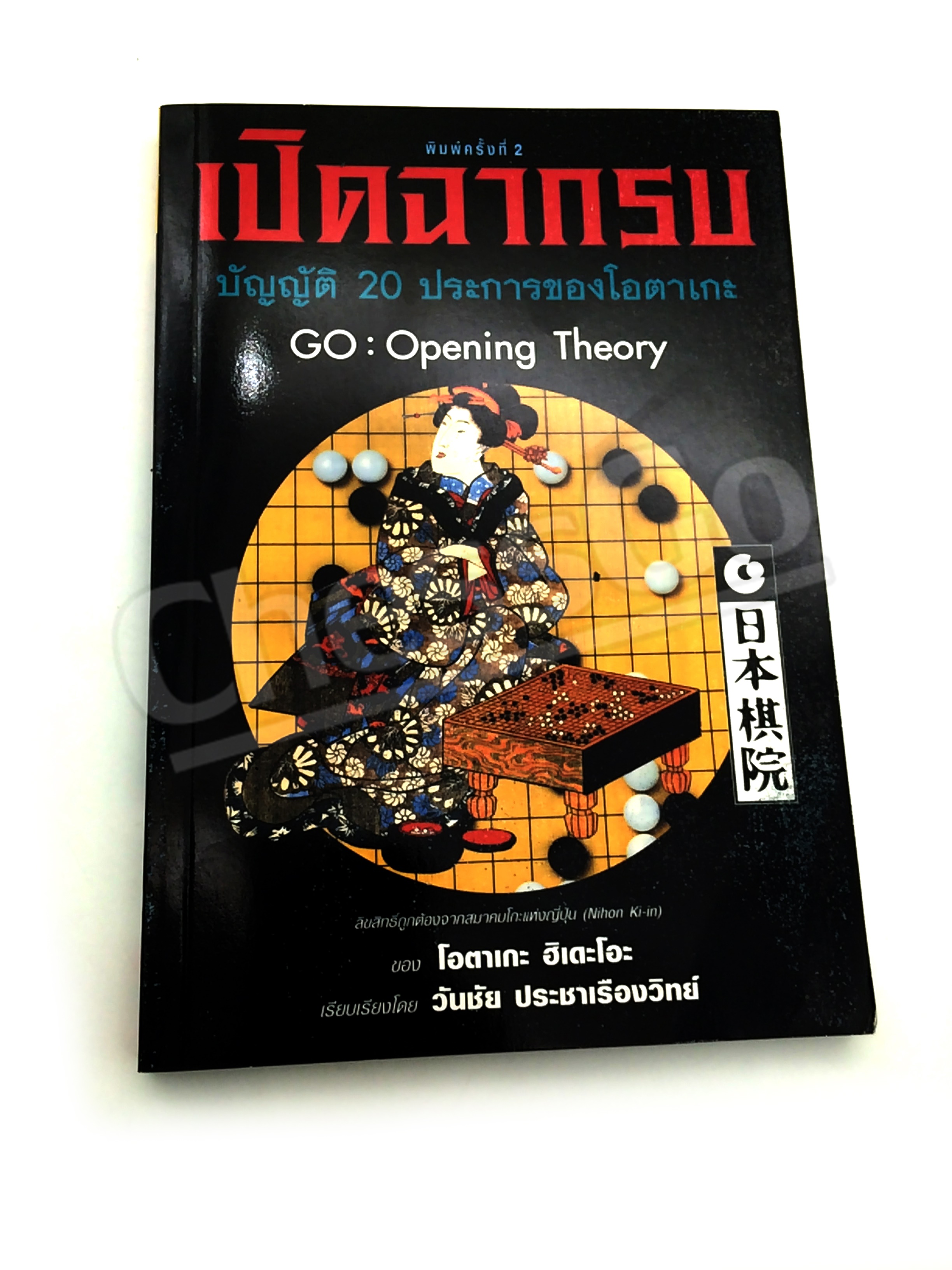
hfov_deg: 48.2
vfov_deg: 61.7
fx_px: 1063
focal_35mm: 29
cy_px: 635
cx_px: 476
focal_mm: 4.15
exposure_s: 1/251
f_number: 2.2
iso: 32
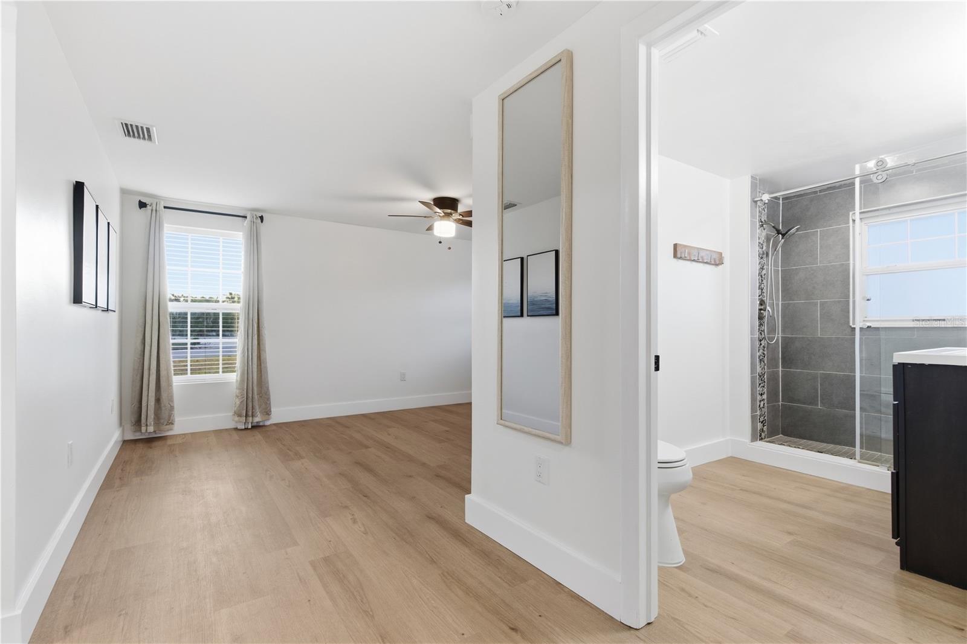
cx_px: 484
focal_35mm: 16
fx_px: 430
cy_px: 322
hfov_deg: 96.7
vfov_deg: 73.7
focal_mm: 16
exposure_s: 1/30
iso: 250
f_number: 9
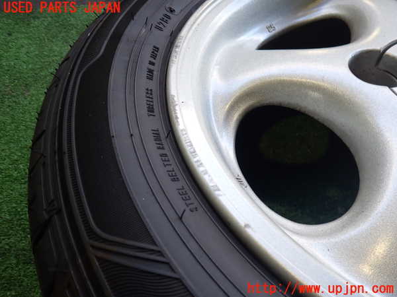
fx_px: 344
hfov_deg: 60.0
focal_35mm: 30
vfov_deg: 46.8
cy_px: 148
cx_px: 198
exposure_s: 1/125
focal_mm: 5.4
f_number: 2.3
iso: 200
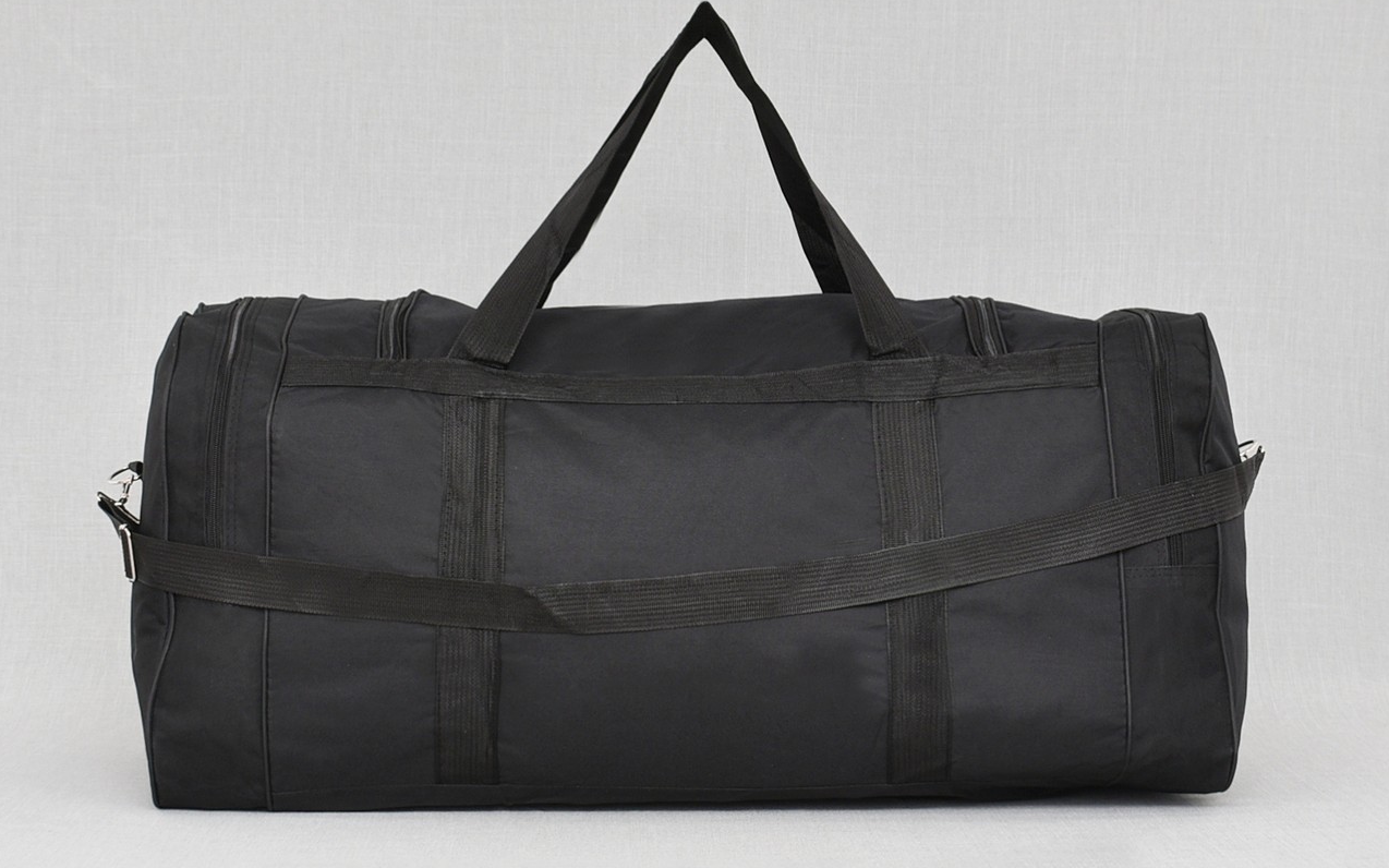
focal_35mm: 42
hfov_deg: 47.7
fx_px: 1571
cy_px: 419
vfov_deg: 30.9
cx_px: 693
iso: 100
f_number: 5.6
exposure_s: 1/60
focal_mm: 27
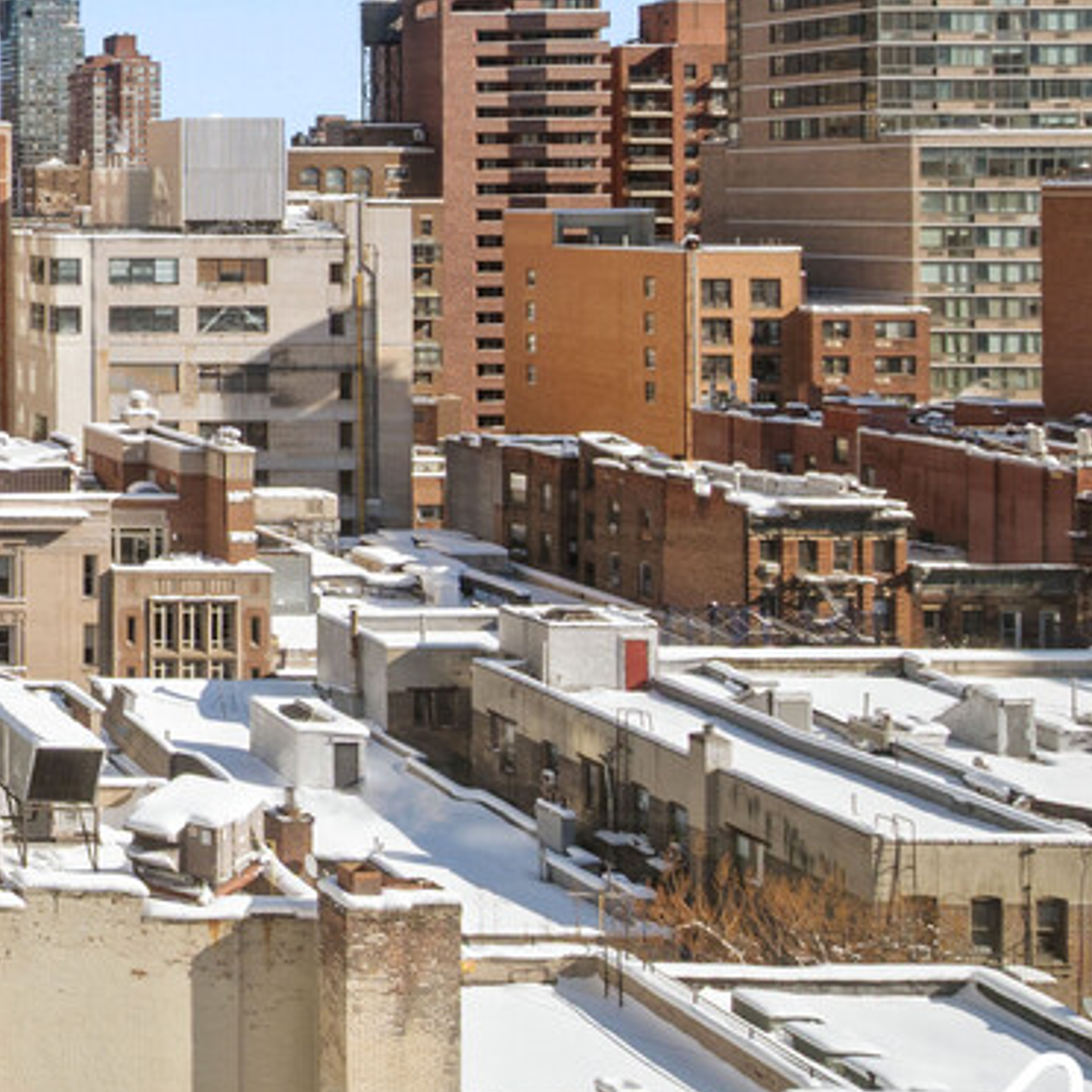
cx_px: -511
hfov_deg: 26.5
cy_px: 103
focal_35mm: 48
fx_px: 1713
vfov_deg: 33.4
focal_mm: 14
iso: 320
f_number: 11
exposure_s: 1/250
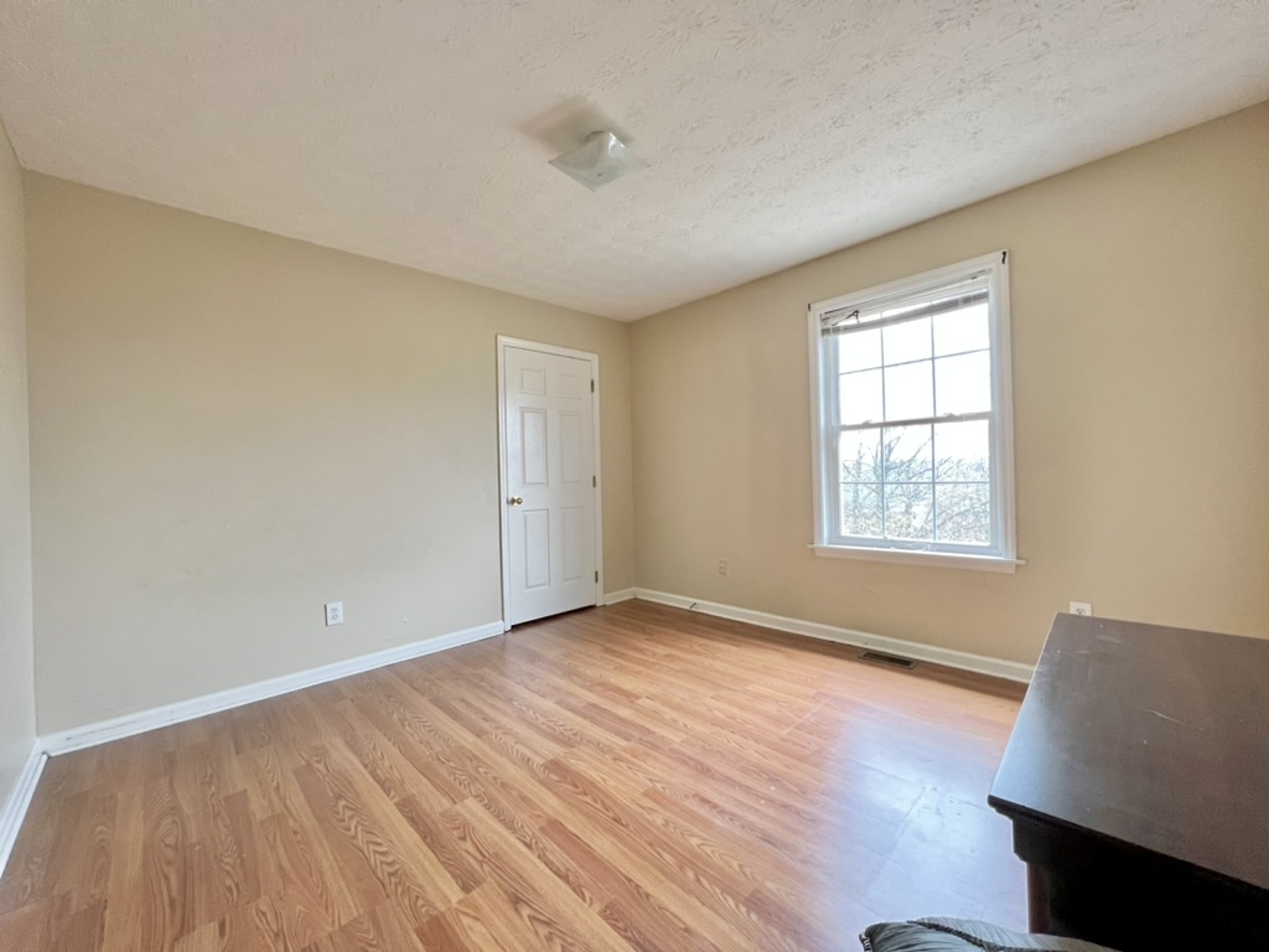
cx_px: 634
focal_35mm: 13
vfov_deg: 89.9
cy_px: 476
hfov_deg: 106.2
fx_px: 477
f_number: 1.8
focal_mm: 1.57
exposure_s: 1/121
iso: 200
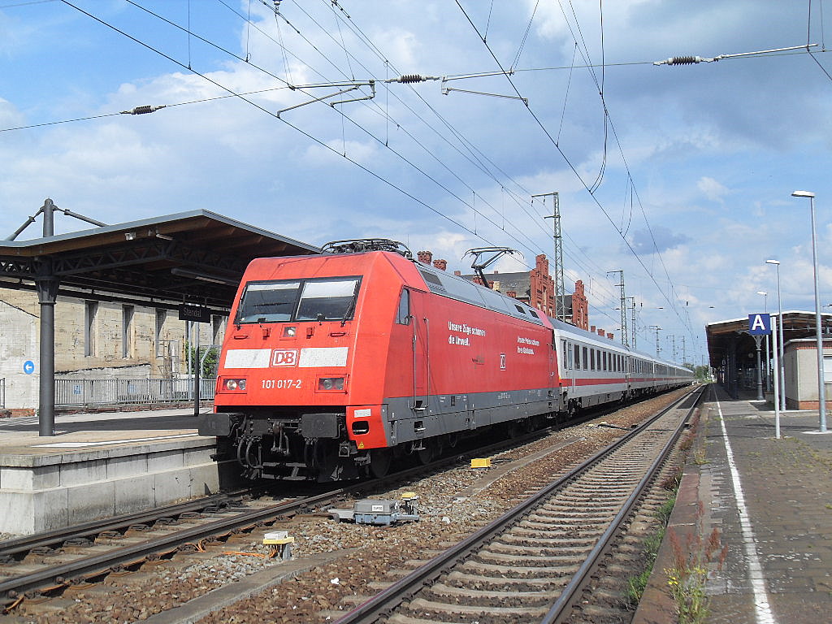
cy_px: 312
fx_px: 961
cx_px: 416
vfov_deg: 36.0
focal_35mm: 40
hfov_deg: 46.8
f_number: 7.7
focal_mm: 7.1
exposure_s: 1/250
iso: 80
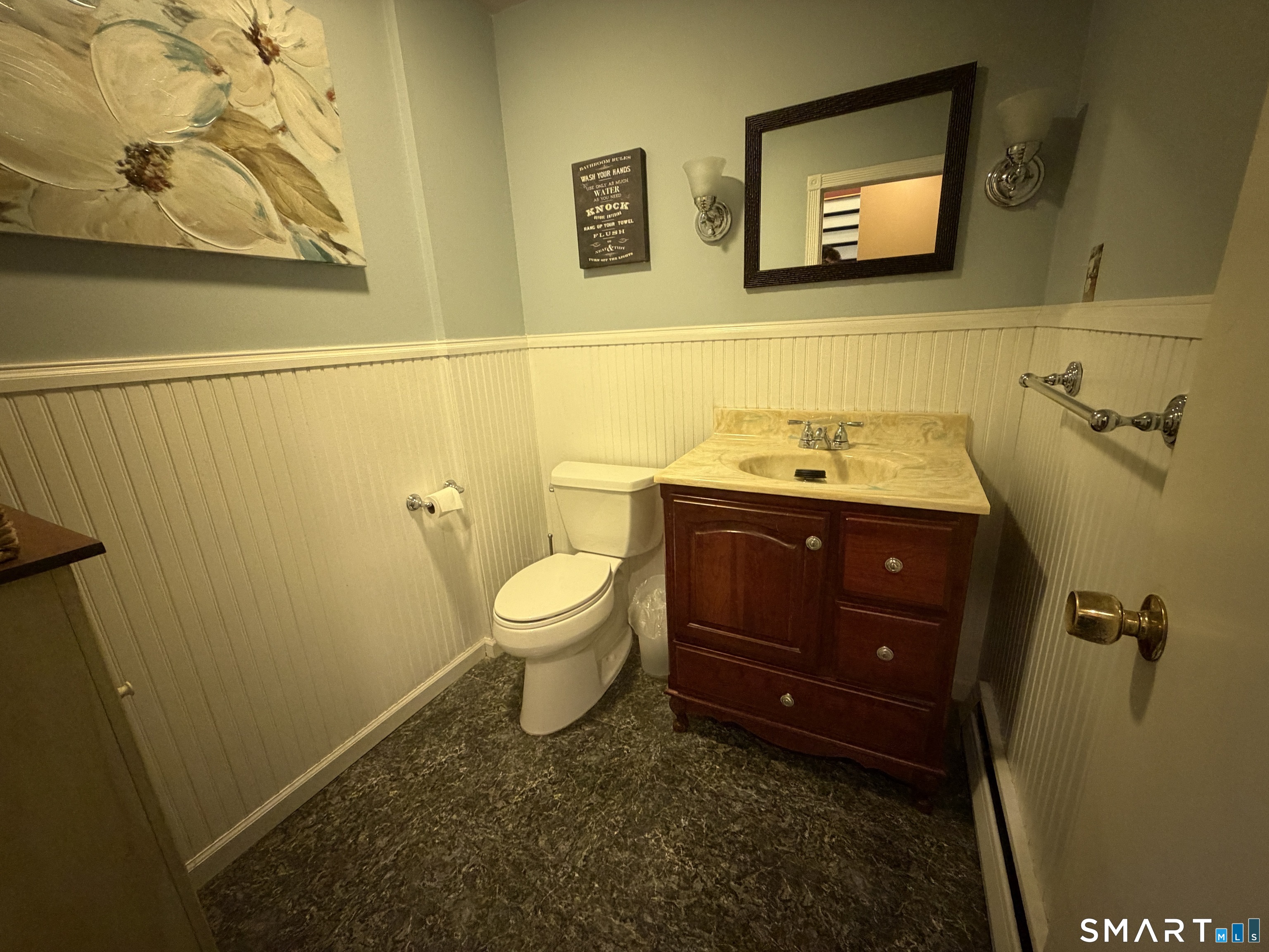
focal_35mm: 14
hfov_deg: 102.1
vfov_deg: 85.7
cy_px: 476
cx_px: 634
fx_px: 513
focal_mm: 2.22
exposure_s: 1/60
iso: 320
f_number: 2.2
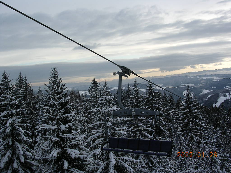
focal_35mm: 38
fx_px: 254
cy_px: 86
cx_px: 116
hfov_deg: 49.0
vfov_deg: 37.7
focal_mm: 5.8
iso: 100
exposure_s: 1/174
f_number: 5.6
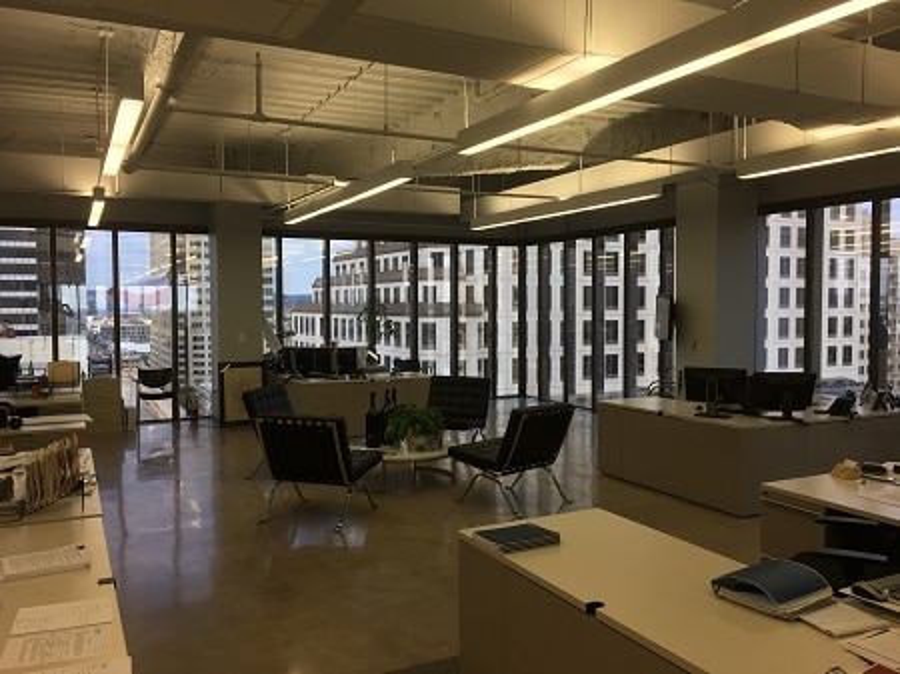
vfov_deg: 48.2
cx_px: 450
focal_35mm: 29
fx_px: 754
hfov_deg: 61.7
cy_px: 337
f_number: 2.2
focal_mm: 4.15
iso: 25
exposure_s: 1/60
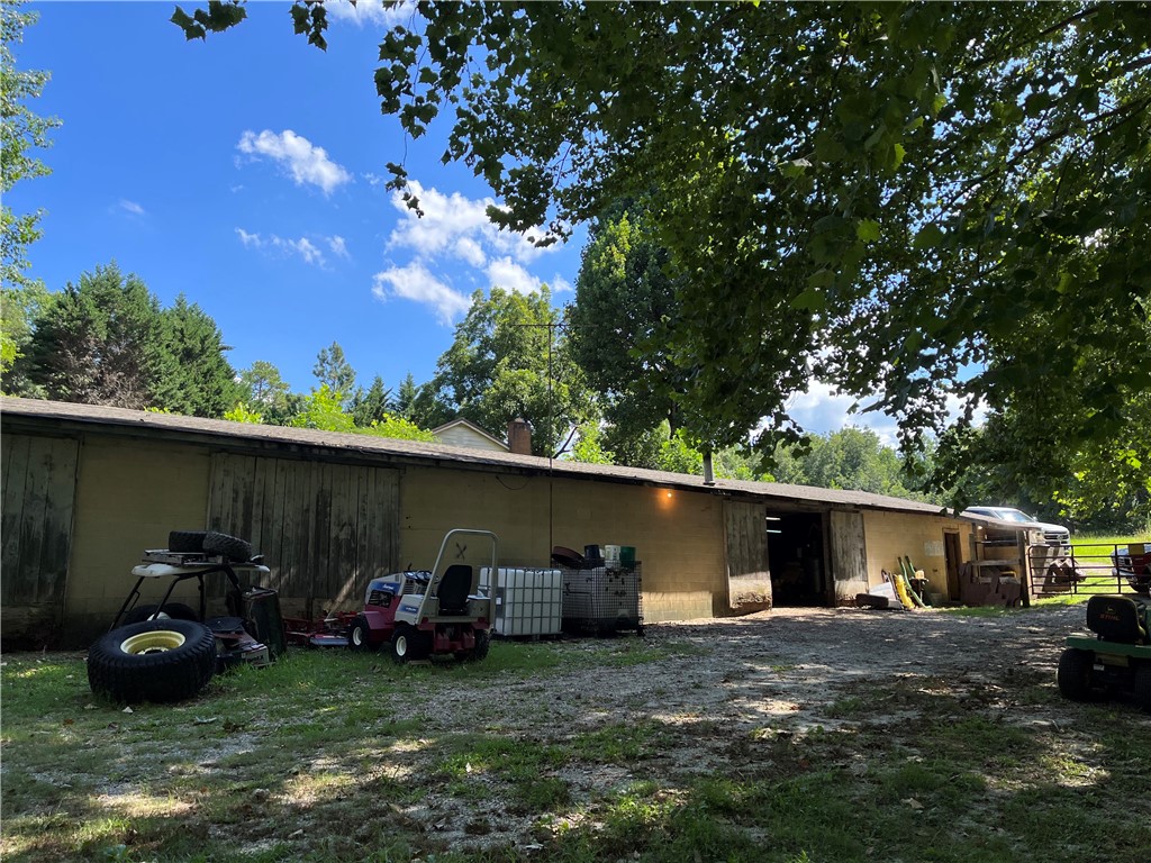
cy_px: 432
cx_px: 576
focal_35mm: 26
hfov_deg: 67.3
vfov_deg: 53.1
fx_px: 865
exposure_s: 1/1325
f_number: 1.6
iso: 50
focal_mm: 5.1
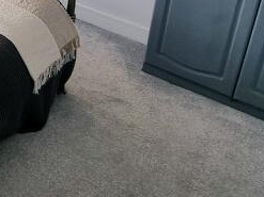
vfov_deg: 23.8
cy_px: -59
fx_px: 412
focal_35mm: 54
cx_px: -46
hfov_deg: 30.6
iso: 50
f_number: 2.2
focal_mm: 2.2
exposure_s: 1/100
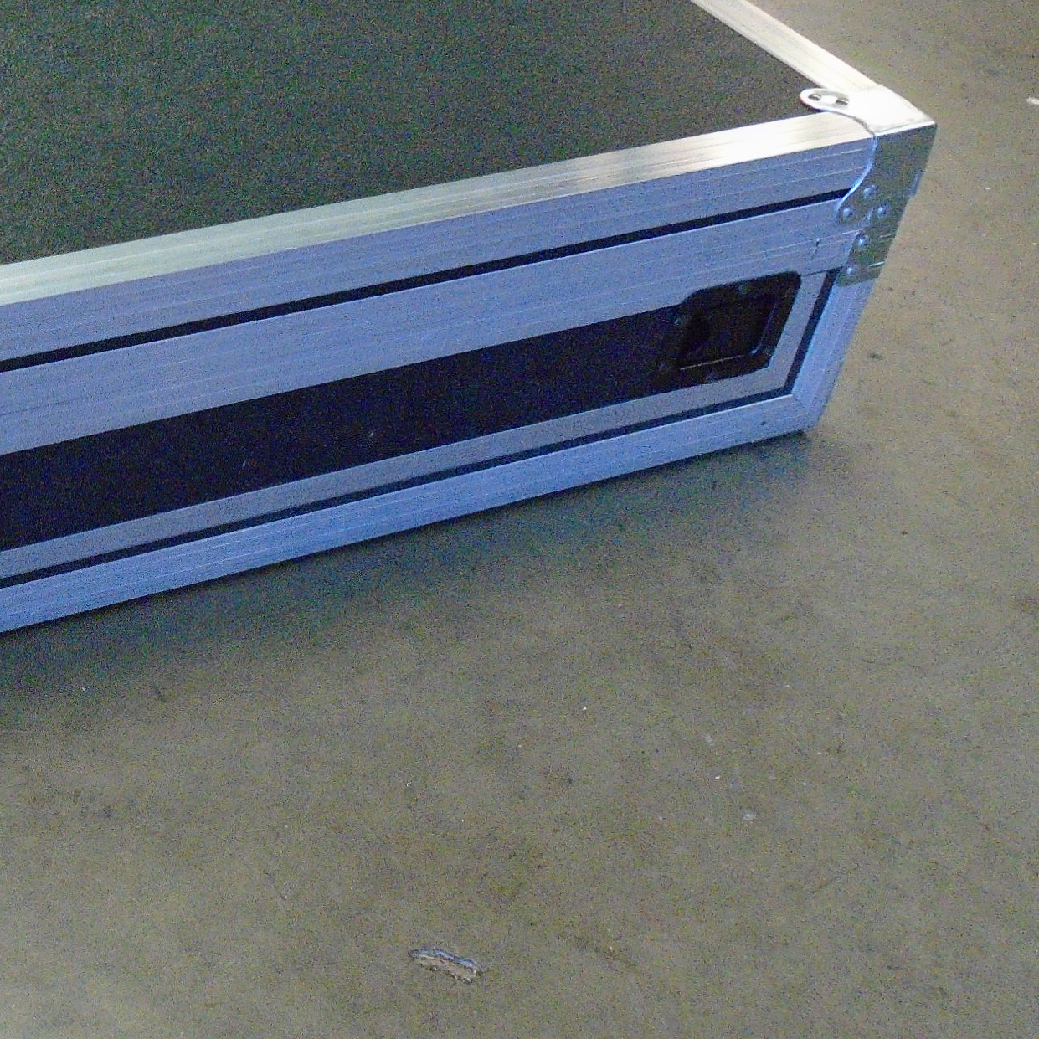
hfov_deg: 33.1
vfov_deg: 35.3
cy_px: 479
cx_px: 64
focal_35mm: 48
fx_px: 1630
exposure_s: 1/160
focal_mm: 4.6
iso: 800
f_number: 3.2
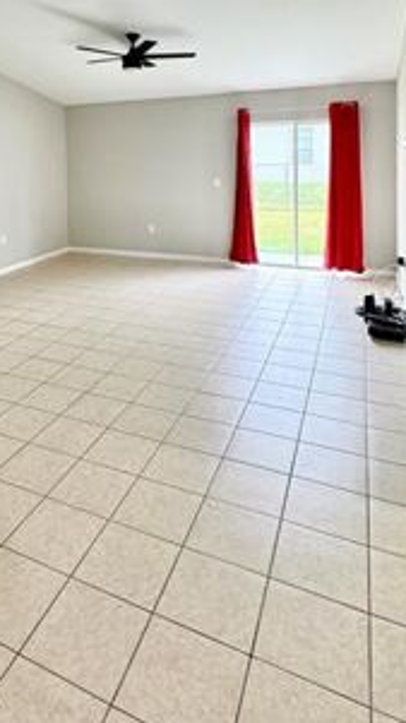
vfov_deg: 65.3
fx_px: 517
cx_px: 85
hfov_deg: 41.1
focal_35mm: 27
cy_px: 175
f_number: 2.2
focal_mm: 2.22
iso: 160
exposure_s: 1/120
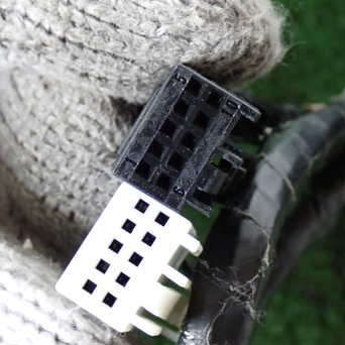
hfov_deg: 19.3
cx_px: 149
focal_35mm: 90
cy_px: 179
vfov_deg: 19.3
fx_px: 1015
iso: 800
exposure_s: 1/30
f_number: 3.5
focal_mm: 10.35
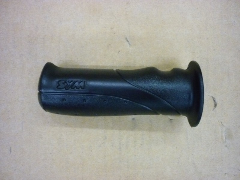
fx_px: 229
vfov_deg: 42.9
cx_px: 120
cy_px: 90
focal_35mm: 33
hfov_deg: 55.4
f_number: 2.8
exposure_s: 1/25
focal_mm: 5.5
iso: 800
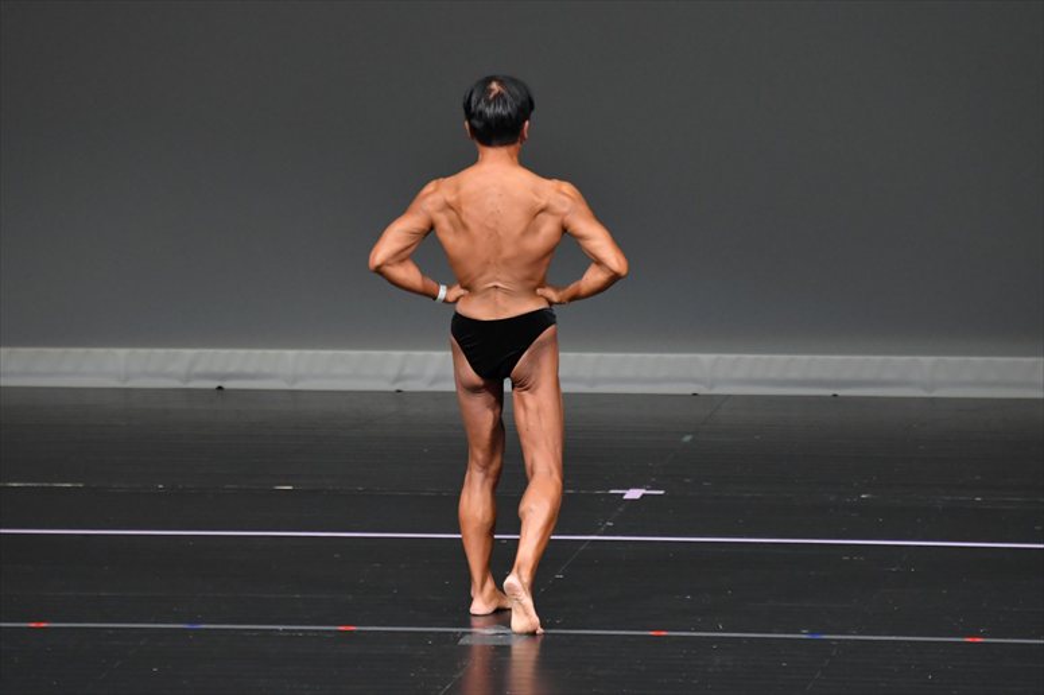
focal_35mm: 375
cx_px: 522
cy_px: 348
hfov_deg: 5.5
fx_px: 10870
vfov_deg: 3.7
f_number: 5.6
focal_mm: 250
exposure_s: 1/400
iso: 4000
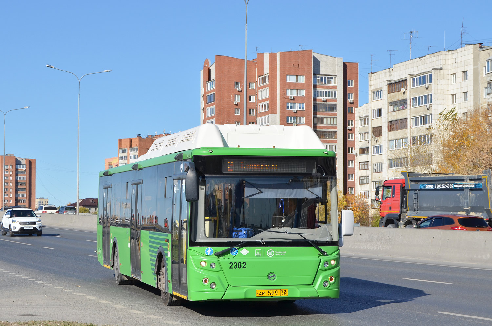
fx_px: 921
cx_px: 246
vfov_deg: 20.1
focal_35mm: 68
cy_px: 163
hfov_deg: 29.9
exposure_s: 1/800
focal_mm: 45
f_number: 7.1
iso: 160
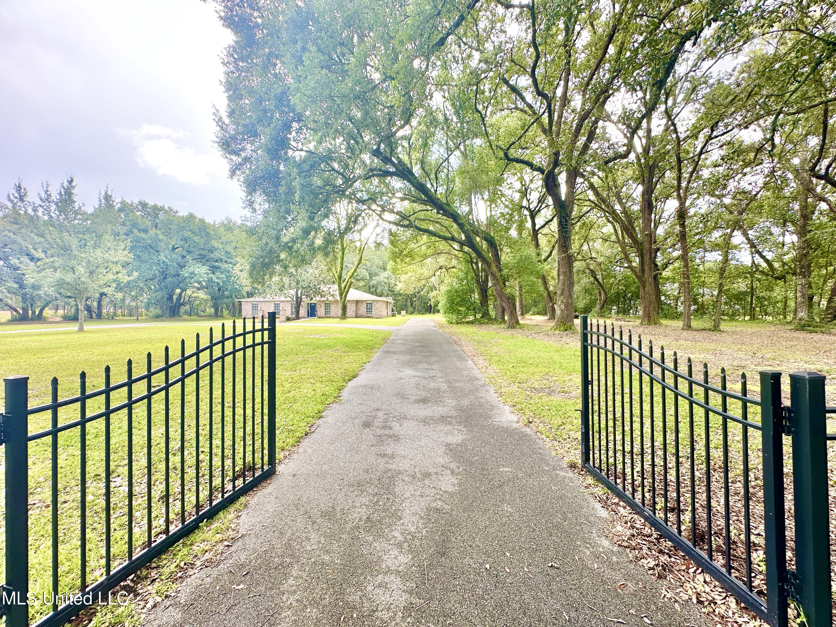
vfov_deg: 85.7
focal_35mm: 14
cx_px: 418
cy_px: 314
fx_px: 338
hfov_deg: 102.1
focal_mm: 2.22
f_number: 2.2
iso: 40
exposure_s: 1/184
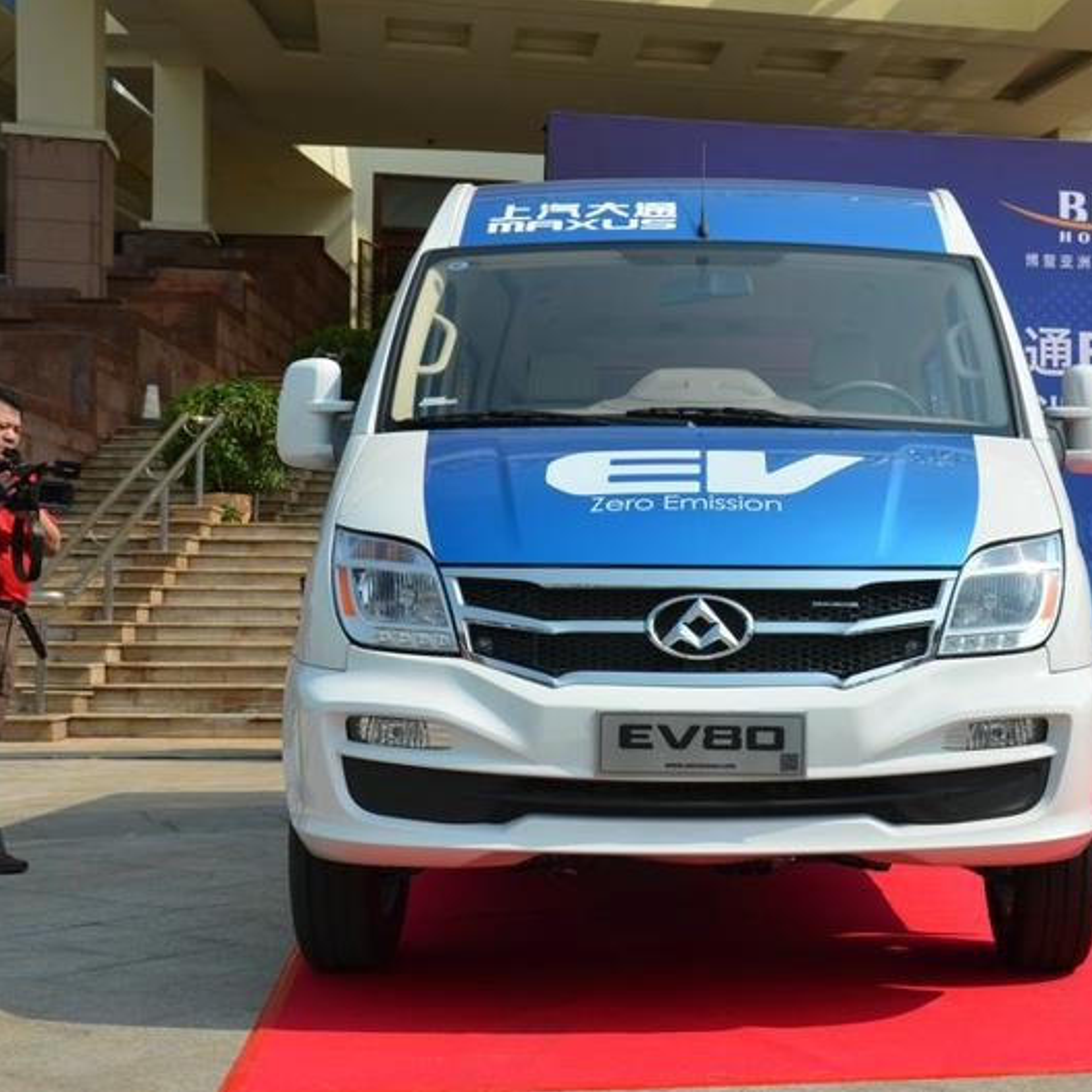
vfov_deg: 31.6
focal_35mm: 54
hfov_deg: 31.3
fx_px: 1927
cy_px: 546
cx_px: 742
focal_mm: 28
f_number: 9
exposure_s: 1/320
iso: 100
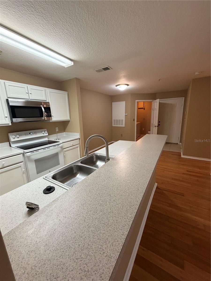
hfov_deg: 85.7
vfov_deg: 102.1
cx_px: 106
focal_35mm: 14
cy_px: 140
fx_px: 114
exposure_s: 1/60
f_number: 2.2
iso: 320
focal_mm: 2.22
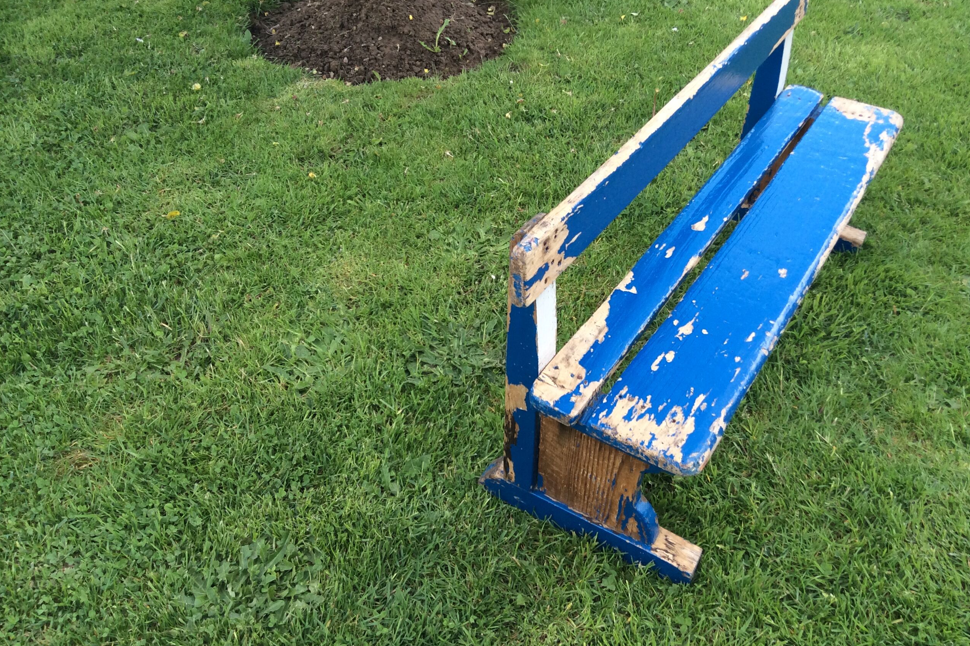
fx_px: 916
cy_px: 294
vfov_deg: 38.8
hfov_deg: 55.8
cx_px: 494
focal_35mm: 34
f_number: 2.4
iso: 32
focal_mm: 3.3
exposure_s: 1/131
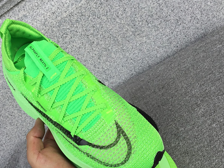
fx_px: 304
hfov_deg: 40.1
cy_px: 105
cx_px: 79
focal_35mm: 47
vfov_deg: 30.7
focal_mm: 3.3
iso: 25
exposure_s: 1/298
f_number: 2.4
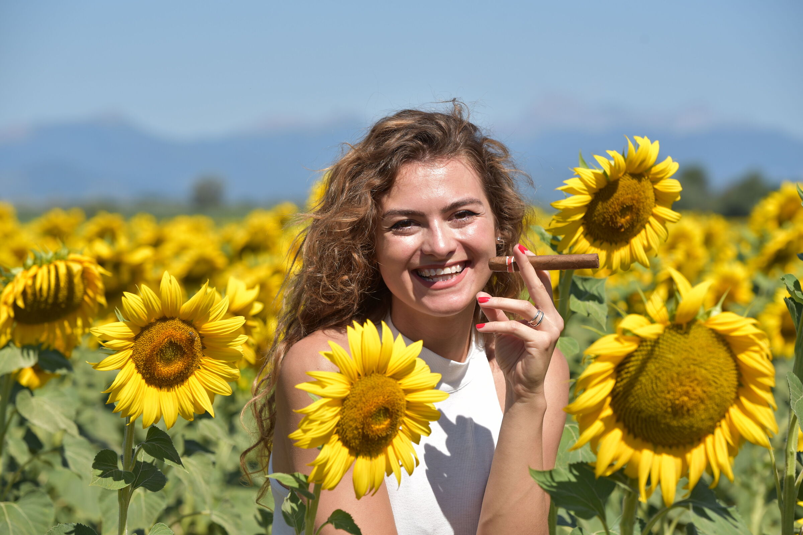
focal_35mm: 135
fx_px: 3011
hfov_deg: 15.2
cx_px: 402
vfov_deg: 10.2
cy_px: 268
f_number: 5.6
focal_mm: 135
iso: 100
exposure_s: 1/500
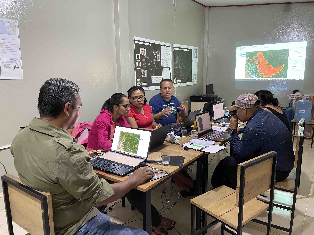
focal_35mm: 26
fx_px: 236
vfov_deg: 53.1
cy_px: 118
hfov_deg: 67.3
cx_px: 157
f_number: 1.6
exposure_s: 1/40
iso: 400
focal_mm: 4.2
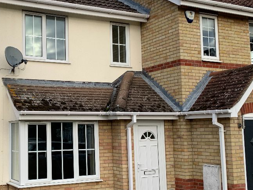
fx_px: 351
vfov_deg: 30.3
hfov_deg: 38.3
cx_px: 54
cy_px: 105
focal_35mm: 48
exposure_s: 1/711
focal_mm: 4.25
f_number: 1.8
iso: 25
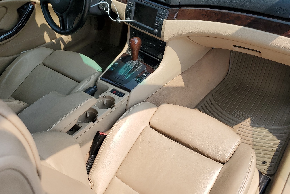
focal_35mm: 33
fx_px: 266
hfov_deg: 57.2
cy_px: 75
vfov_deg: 39.7
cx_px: 155
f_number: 1.5
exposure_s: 1/2000
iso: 50
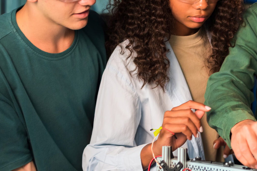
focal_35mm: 122
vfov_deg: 11.2
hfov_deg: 16.4
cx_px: 265
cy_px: 59
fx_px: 871
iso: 500
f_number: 2.8
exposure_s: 1/200
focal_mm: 50
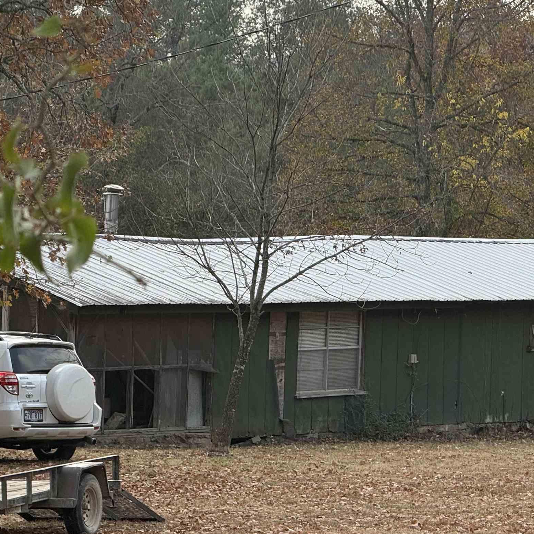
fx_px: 3648
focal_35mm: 209
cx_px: 463
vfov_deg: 8.4
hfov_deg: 8.3
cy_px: 230
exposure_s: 1/693
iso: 64
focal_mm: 15.66
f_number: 2.8
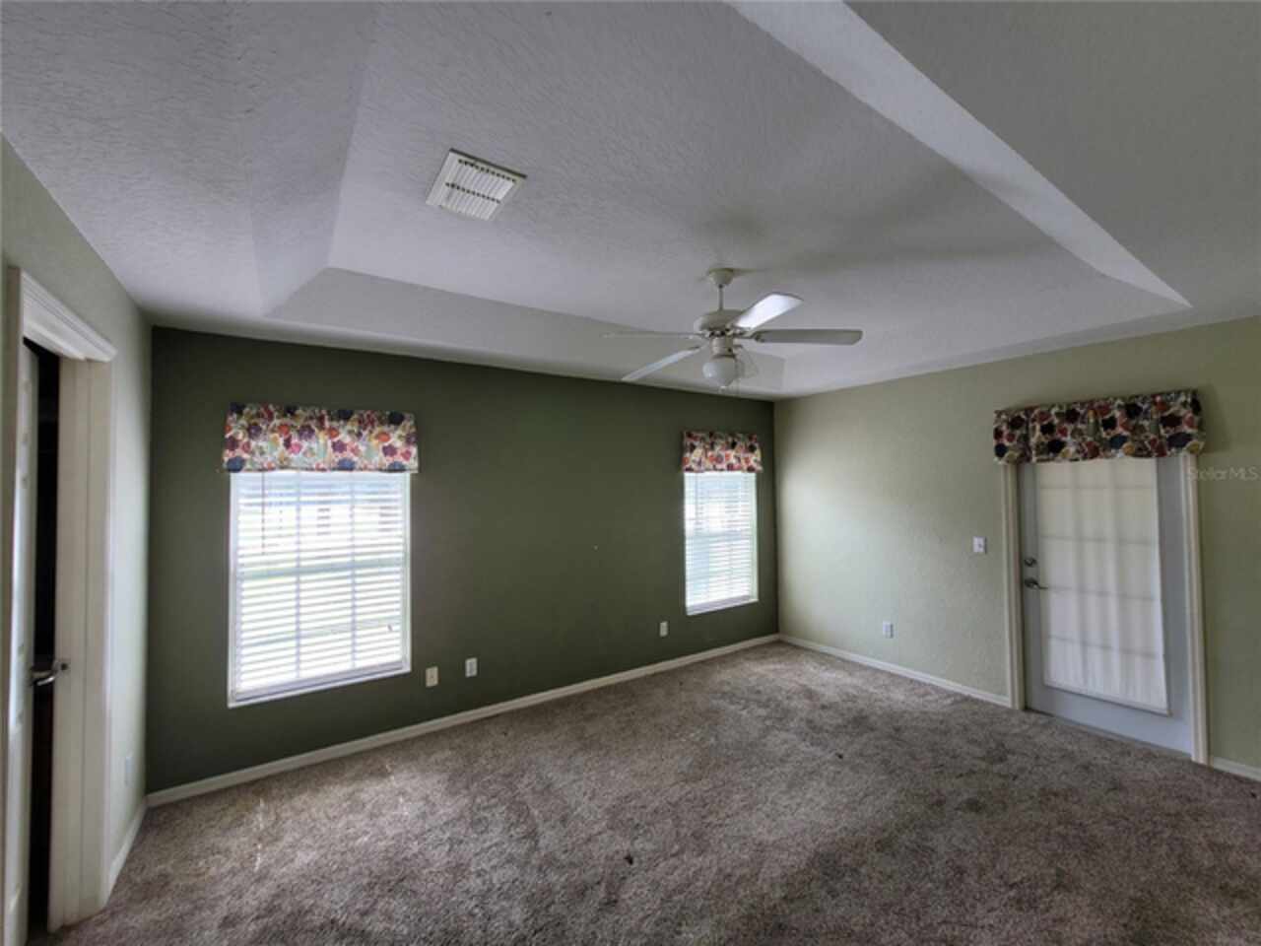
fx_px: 474
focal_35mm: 13
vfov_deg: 89.9
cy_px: 473
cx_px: 630
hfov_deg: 106.2
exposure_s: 1/120
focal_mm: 2.2
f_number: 2.2
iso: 64
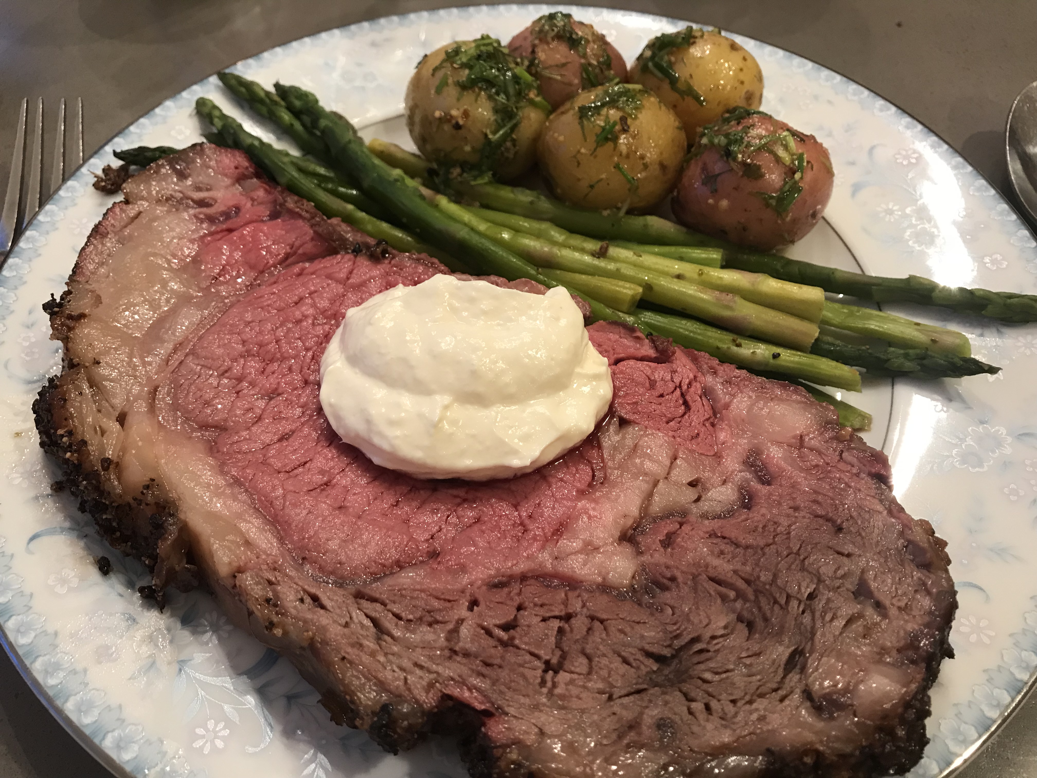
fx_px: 839
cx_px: 518
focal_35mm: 28
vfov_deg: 49.7
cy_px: 389
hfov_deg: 63.4
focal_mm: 3.99
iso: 40
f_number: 1.8
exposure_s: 1/15
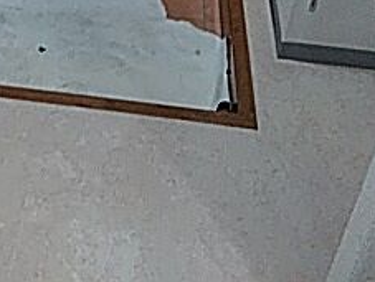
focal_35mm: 76
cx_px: 63
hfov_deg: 25.1
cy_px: -110
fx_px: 825
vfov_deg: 17.8
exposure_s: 1/30
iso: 285
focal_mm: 3.46
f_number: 2.2
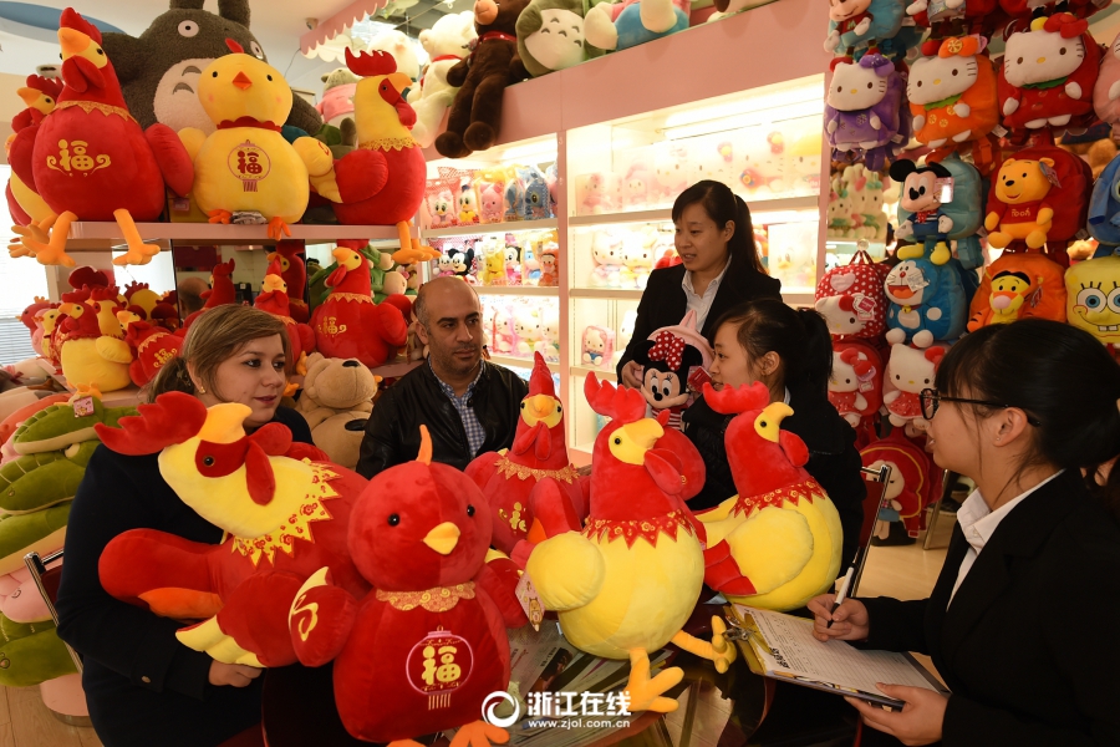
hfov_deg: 84.0
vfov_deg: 61.9
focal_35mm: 20
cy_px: 374
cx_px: 560
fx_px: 622
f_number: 4.5
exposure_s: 1/60
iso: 640
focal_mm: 20
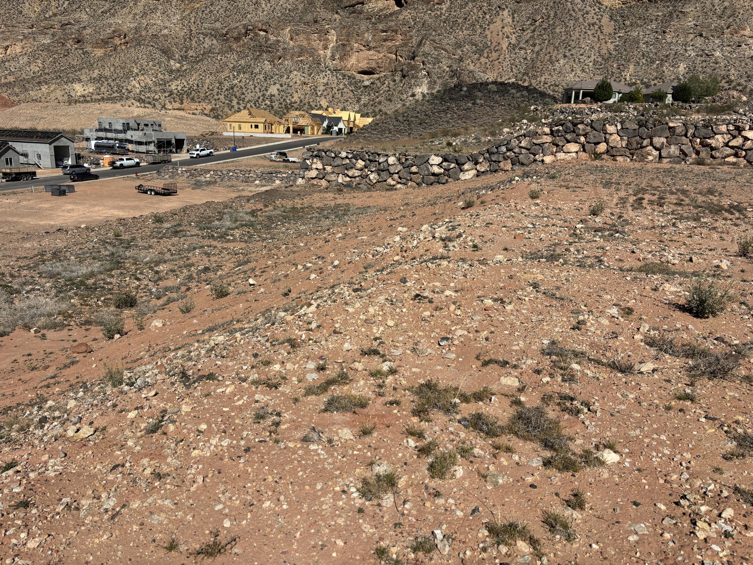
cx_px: 376
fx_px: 566
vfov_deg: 53.1
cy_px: 282
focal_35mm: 26
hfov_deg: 67.3
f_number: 1.6
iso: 50
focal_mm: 5.96
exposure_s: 1/6711
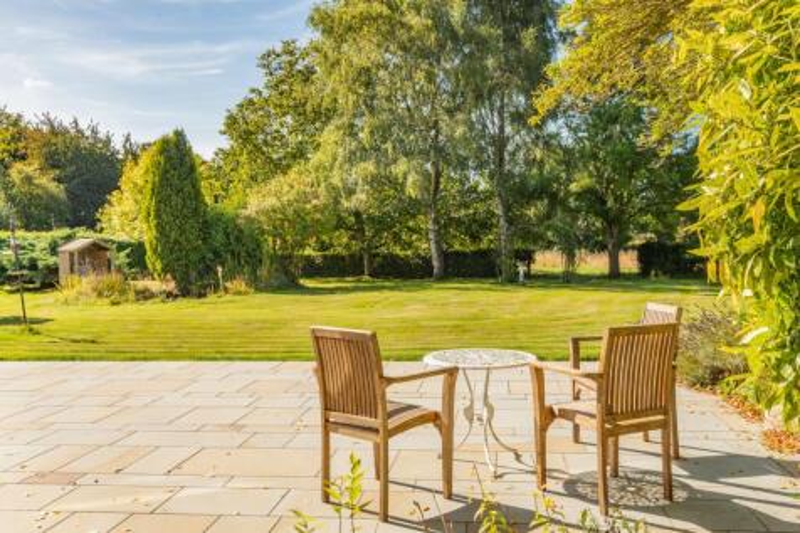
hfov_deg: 58.7
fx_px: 711
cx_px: 400
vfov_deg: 41.1
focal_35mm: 32
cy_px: 266
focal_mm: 32
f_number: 7.1
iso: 200
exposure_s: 1/400
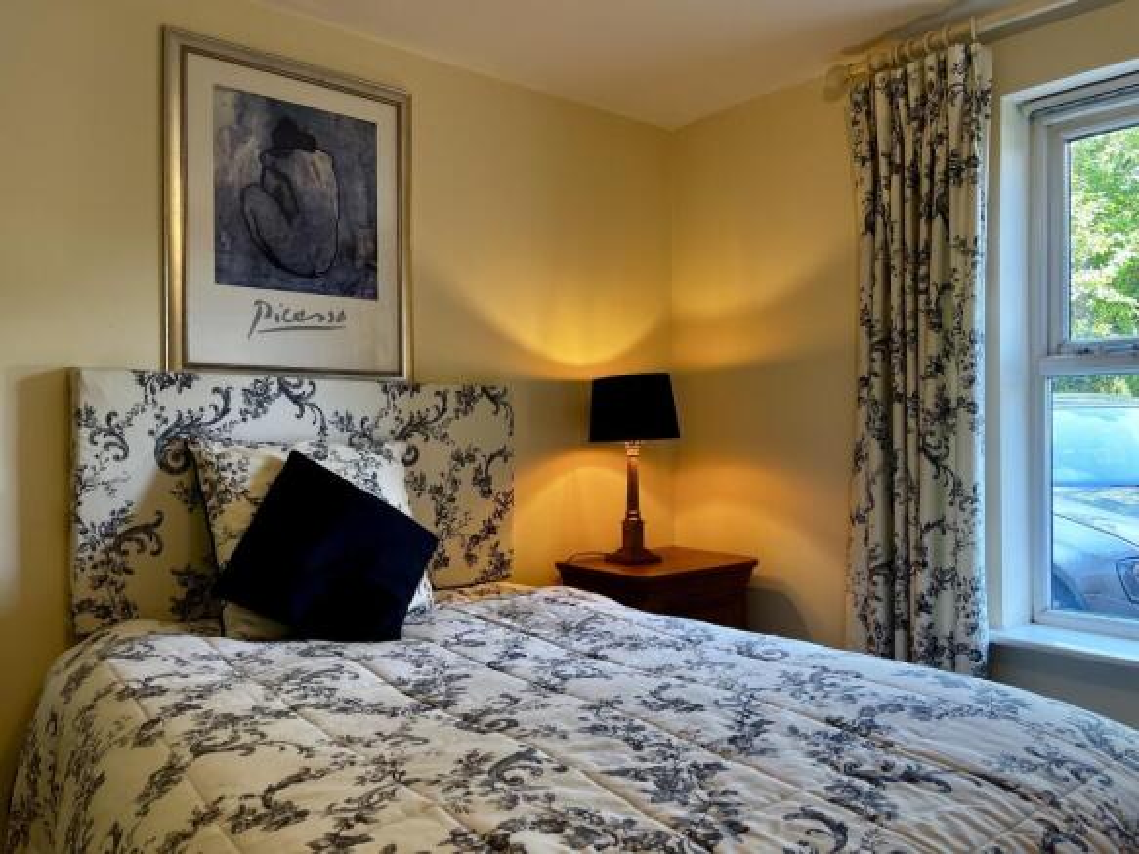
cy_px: 427
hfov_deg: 67.3
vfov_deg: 53.0
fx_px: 855
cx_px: 570
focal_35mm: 26
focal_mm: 5.1
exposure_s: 1/100
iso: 125
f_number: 1.6
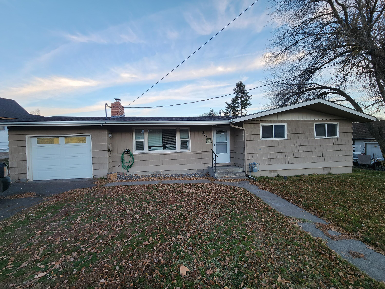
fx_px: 145
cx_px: 192
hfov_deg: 106.2
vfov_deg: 89.9
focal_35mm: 13
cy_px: 144
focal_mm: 2.2
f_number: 2.2
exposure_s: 1/120
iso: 50
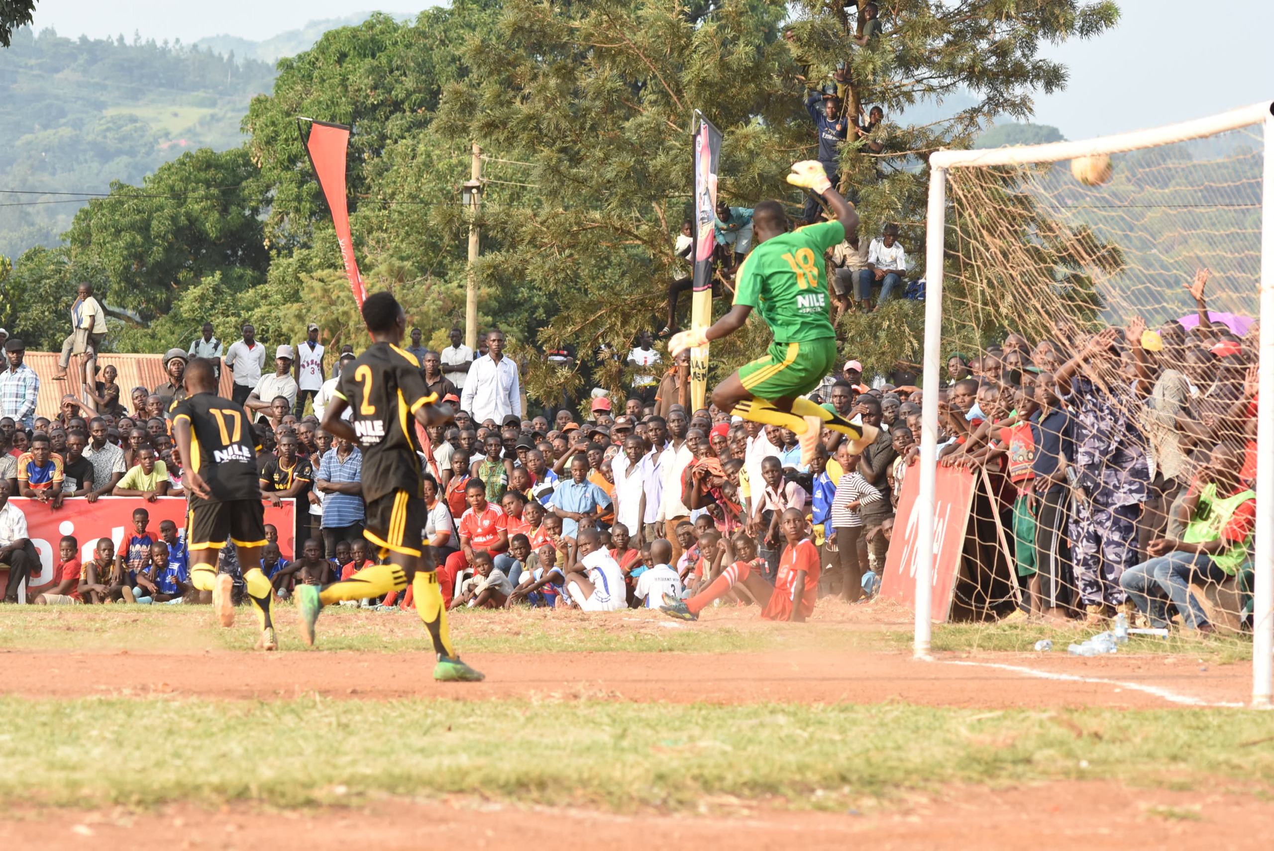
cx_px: 637
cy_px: 426
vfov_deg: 6.1
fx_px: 7968
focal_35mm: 225
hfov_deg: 9.1
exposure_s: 1/500
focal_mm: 150
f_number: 7.1
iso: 640
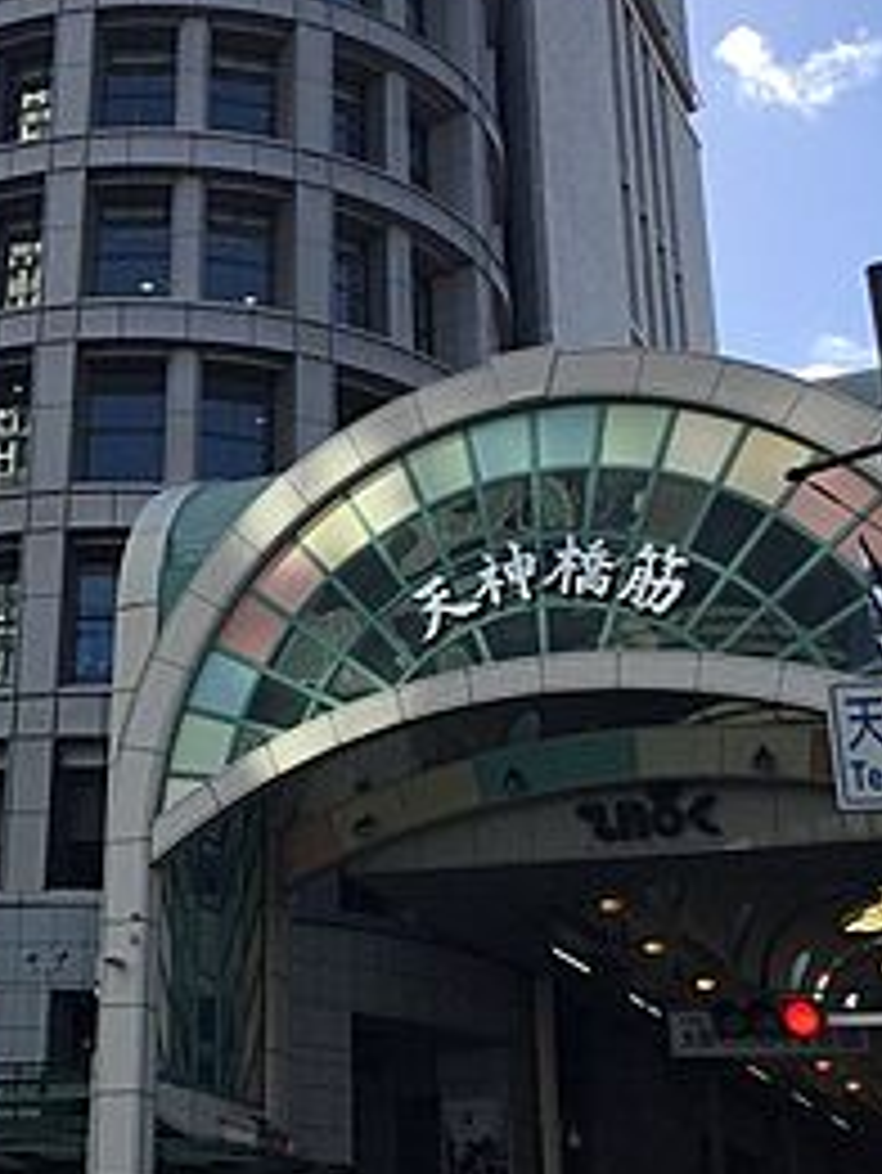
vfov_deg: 33.6
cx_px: 94
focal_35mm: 57
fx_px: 1935
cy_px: 436
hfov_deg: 24.9
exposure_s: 1/1006
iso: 25
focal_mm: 3.3
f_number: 2.4
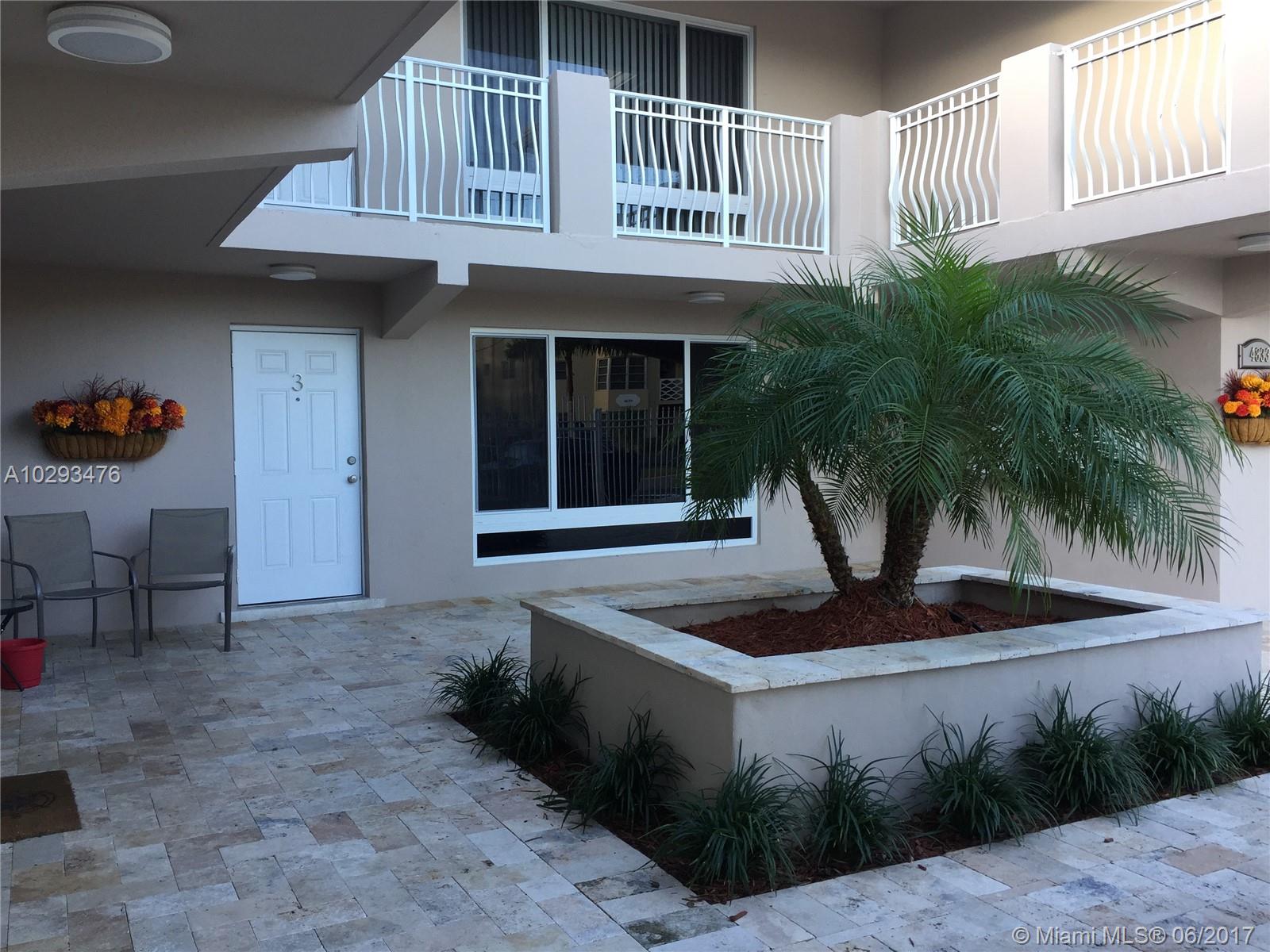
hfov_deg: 61.7
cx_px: 635
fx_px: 1064
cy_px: 476
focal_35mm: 29
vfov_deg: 48.2
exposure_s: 1/120
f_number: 2.2
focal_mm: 4.15
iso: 40
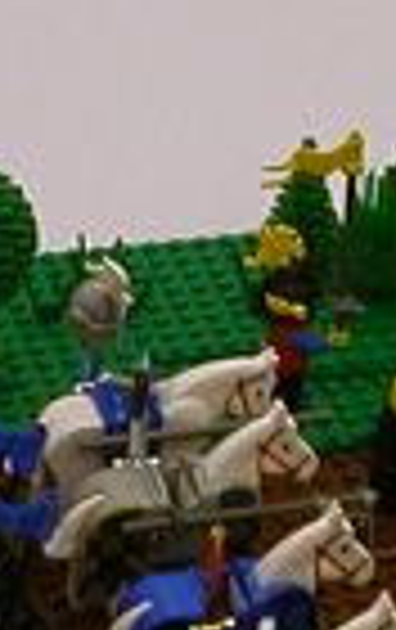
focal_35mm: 224
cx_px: 117
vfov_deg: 9.3
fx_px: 3852
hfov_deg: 5.9
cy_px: 630
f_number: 2.7
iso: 100
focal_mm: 5.6
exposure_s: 1/35.8
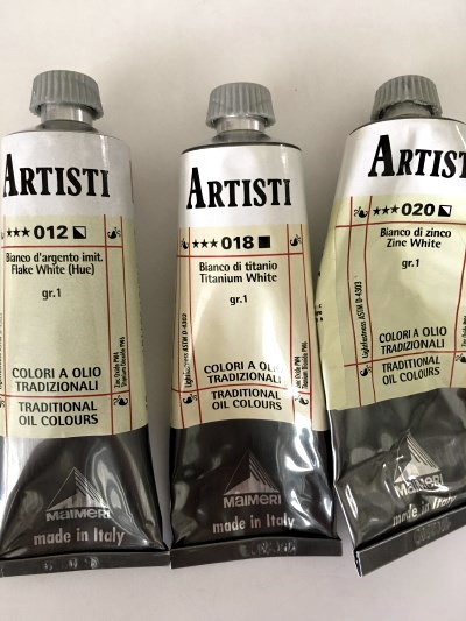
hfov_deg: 48.2
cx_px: 233
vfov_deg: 61.6
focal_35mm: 29
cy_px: 310
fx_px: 520
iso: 200
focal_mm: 4.15
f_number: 2.2
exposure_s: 1/33
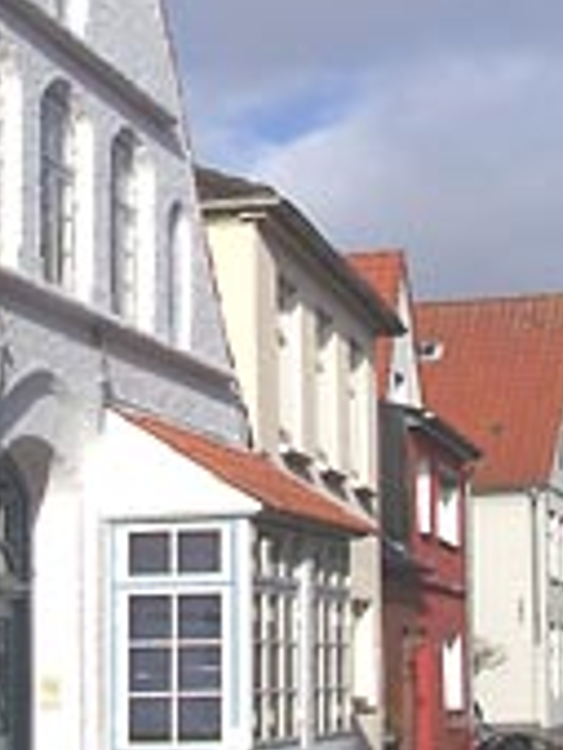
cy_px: 244
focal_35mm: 85
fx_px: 1841
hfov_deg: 17.4
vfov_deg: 22.9
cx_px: 286
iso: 64
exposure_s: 1/640
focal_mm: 6.3
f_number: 5.6
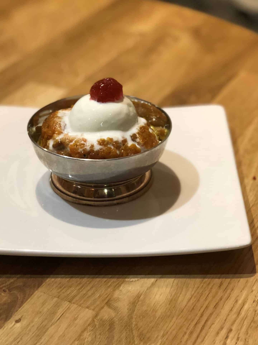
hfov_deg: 25.7
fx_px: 566
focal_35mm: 57
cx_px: 129
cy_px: 172
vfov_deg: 33.8
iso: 500
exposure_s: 1/50
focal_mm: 6.6
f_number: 2.8
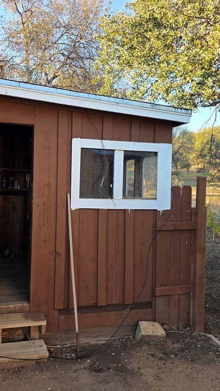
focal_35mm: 34
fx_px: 352
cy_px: 191
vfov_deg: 58.0
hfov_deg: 34.4
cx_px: 77
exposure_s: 1/180
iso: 32
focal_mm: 6.3
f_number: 1.7
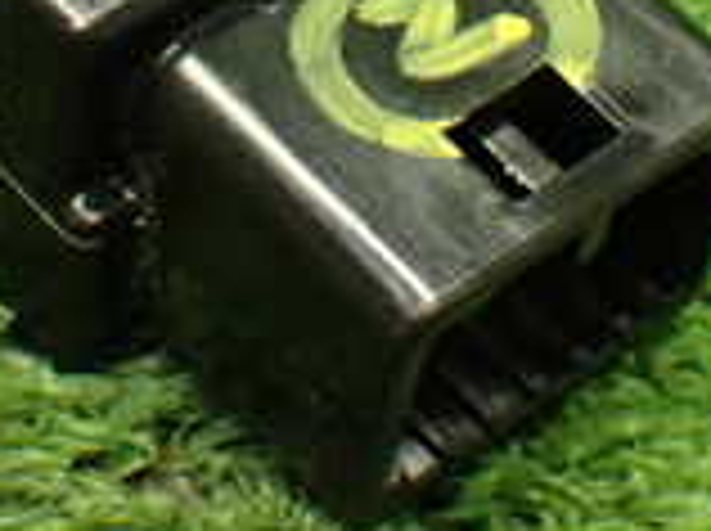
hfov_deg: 10.4
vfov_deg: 7.7
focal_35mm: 190
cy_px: -234
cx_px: 184
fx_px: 3897
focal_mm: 9.01
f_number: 3.2
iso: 800
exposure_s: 1/50
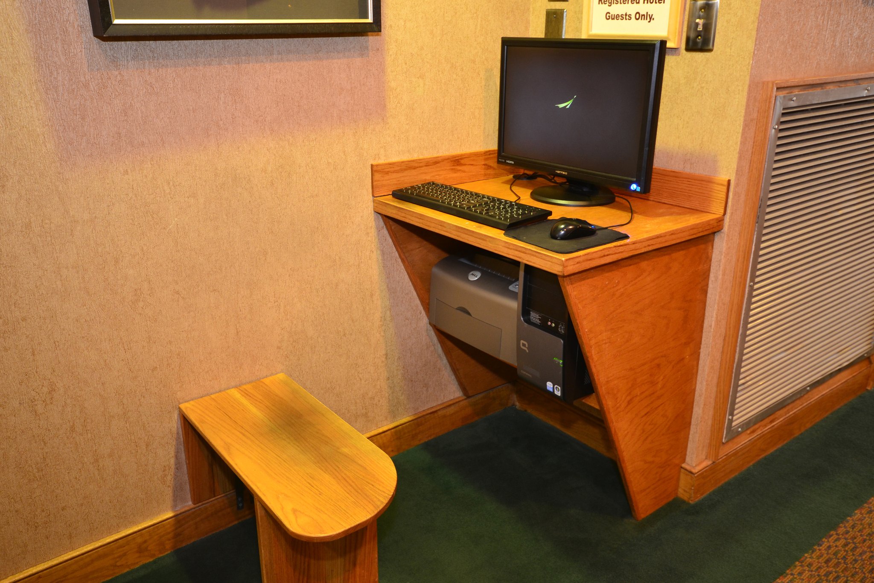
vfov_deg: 43.6
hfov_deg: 61.9
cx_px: 437
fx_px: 728
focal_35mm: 30
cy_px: 292
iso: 400
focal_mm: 20
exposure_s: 1/1.6
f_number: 5.6
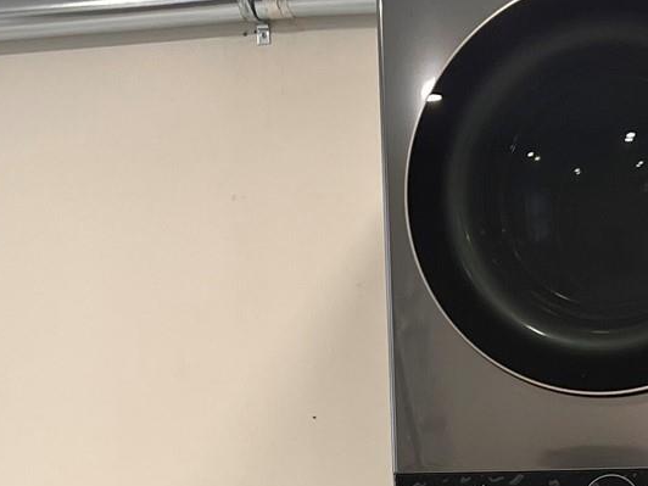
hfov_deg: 19.6
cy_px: 524
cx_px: 395
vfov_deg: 14.5
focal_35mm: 100
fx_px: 1872
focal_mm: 5.7
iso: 80
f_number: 1.5
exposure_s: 1/120
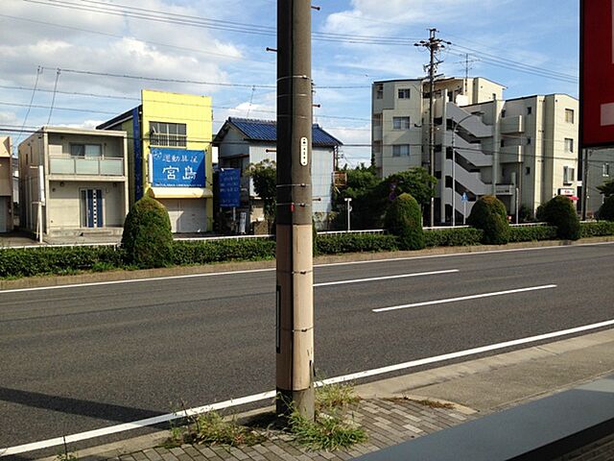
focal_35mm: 33
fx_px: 585
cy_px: 230
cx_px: 307
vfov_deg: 42.9
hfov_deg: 55.4
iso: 50
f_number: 2.4
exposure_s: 1/1466
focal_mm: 4.12
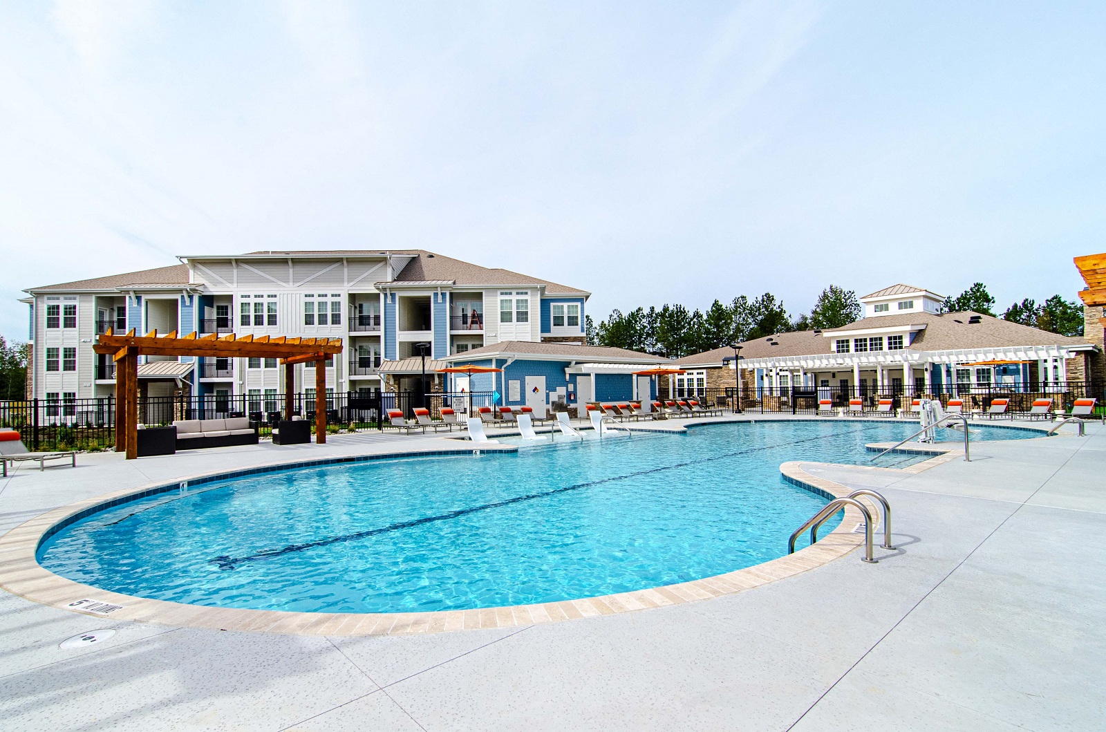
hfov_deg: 95.1
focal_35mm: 16
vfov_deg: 71.8
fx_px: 506
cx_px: 553
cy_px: 366
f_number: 10
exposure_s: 1/2000
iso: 320
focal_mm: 11
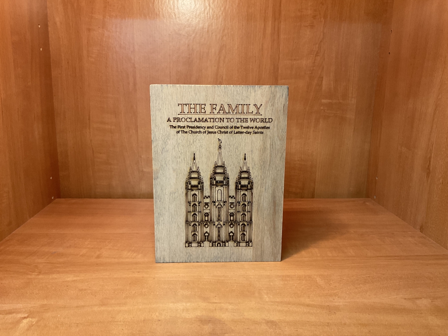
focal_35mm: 29
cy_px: 168
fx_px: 375
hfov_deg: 61.7
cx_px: 224
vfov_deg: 48.2
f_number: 1.8
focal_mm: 3
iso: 100
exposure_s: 1/60
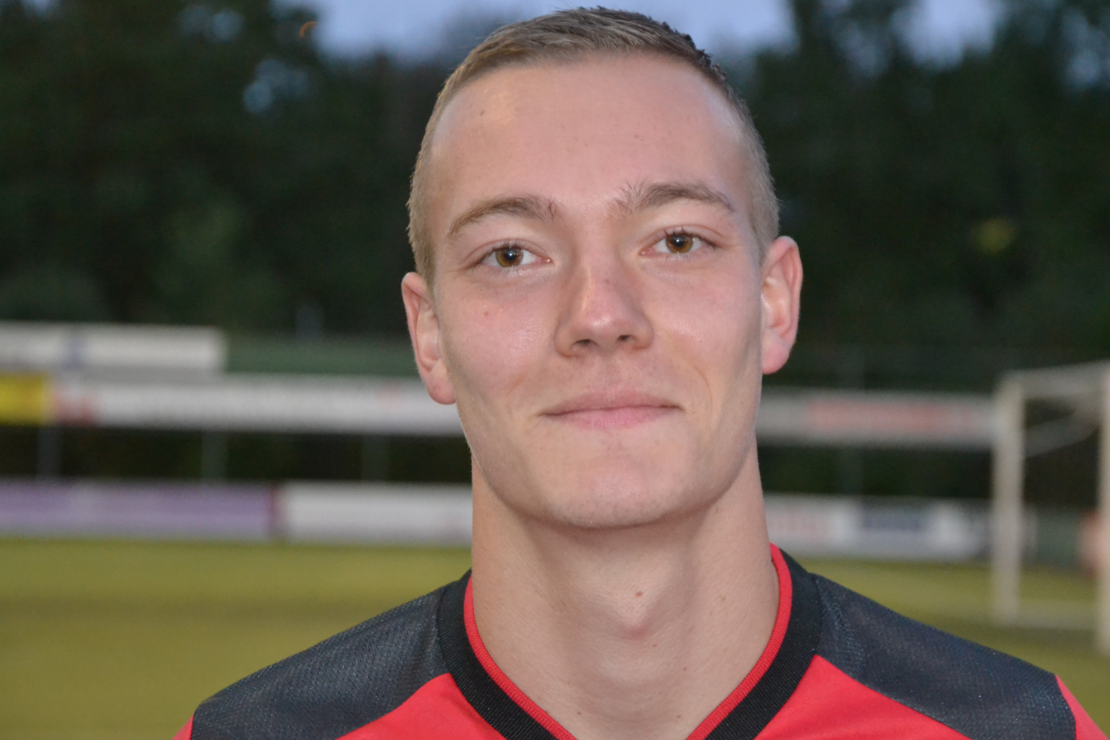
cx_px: 633
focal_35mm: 151
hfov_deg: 13.6
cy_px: 346
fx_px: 4643
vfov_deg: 9.1
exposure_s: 1/60
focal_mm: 85
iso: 3200
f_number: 5.6
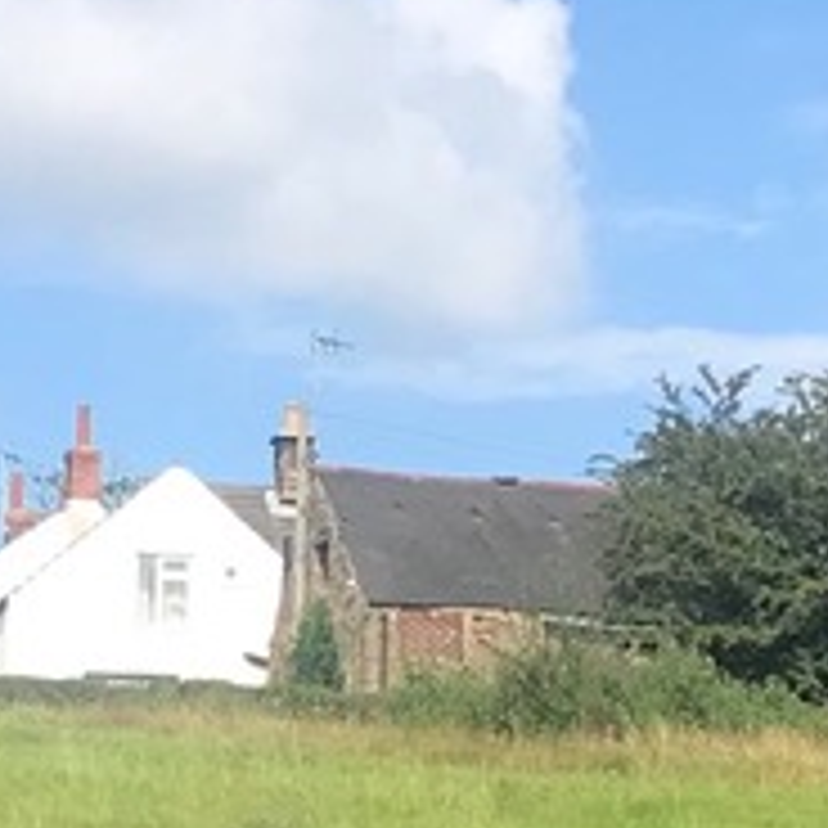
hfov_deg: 10.1
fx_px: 4655
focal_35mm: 172
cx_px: -32
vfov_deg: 10.1
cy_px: 796
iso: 20
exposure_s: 1/2083
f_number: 1.8
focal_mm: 3.99
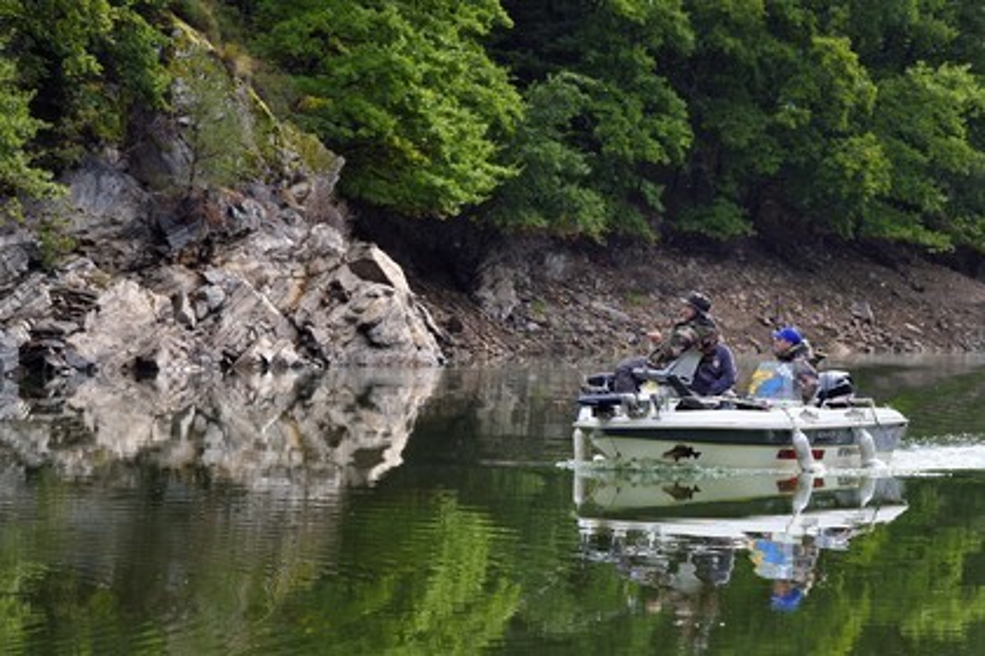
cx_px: 492
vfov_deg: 9.1
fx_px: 4104
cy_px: 328
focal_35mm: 150
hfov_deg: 13.7
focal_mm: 150
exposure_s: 1/250
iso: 800
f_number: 13
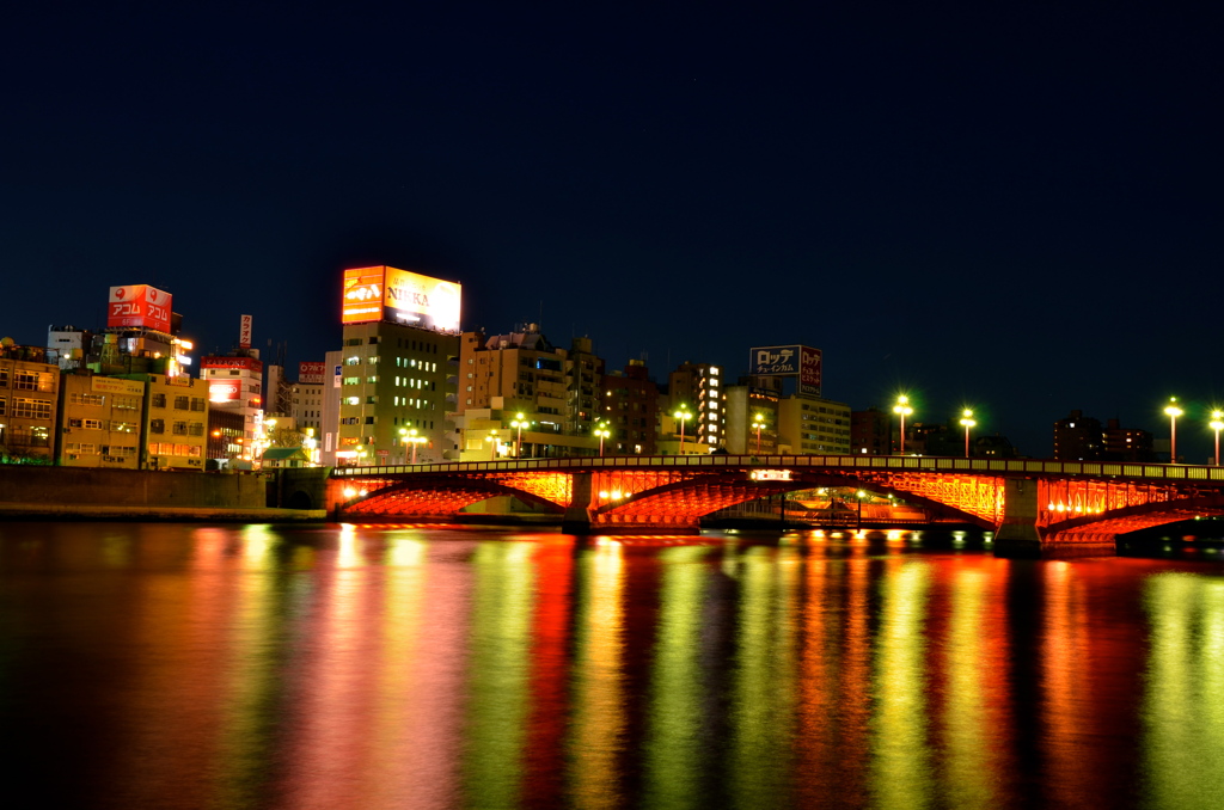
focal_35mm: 36
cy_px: 405
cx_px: 612
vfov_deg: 36.7
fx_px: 1221
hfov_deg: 53.2
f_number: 11
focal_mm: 24
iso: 100
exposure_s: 15
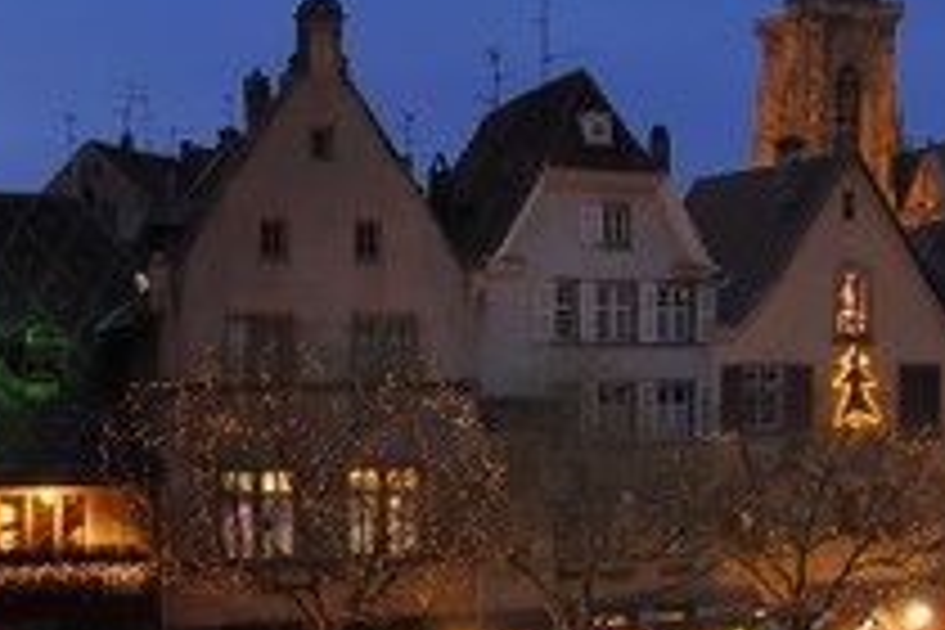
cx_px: 14
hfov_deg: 35.4
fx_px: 1339
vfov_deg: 26.5
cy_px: 324
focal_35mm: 51
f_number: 6.3
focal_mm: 17
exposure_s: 1.1
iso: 100
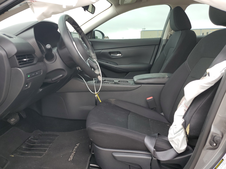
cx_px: 113
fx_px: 170
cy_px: 84
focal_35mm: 26
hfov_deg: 67.3
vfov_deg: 53.1
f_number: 1.5
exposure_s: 1/120
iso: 65
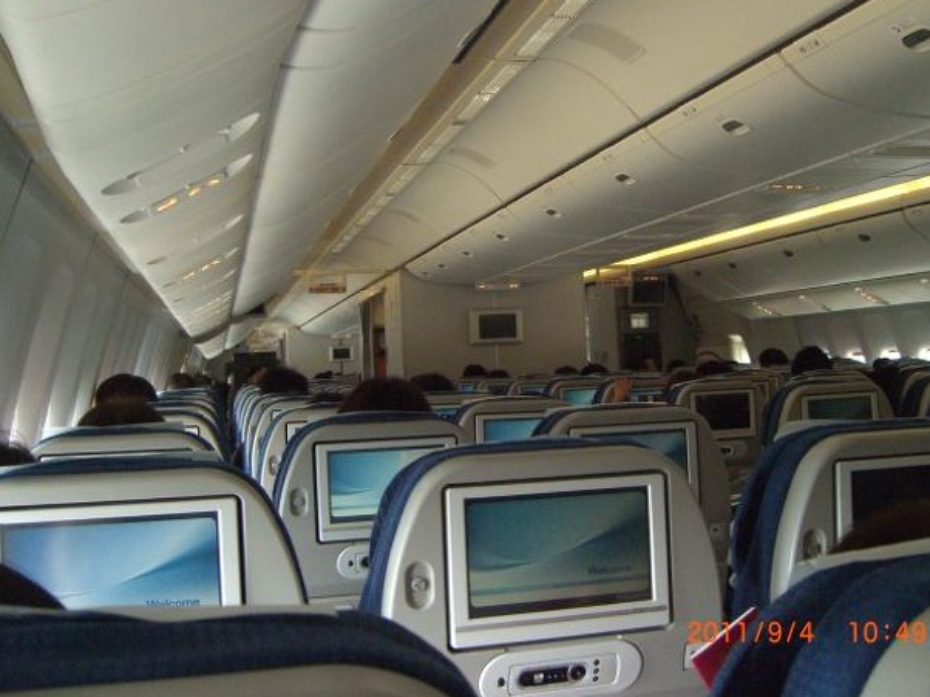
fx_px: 1101
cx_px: 485
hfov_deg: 45.8
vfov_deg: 35.1
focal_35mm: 41
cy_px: 333
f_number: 2.8
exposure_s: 1/100
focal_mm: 7.9
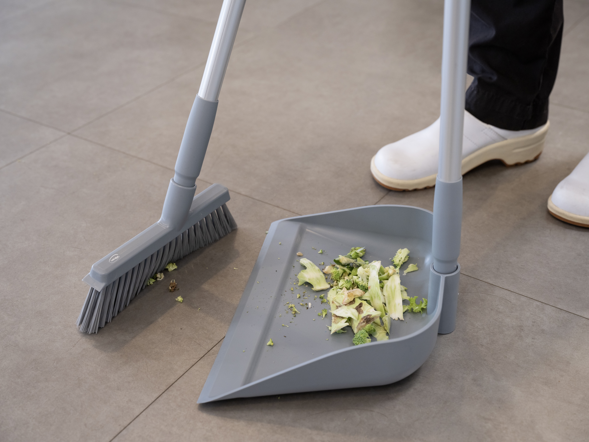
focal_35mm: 51
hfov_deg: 37.5
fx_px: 868
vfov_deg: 28.6
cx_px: 294
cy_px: 221
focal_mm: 64
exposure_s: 1/125
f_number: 6.4
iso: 500
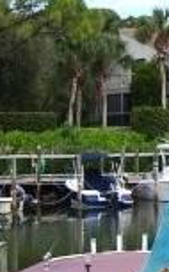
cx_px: 338
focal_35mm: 128
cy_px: 98
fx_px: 948
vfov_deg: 16.3
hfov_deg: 9.5
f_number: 4.8
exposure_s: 1/350
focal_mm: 6
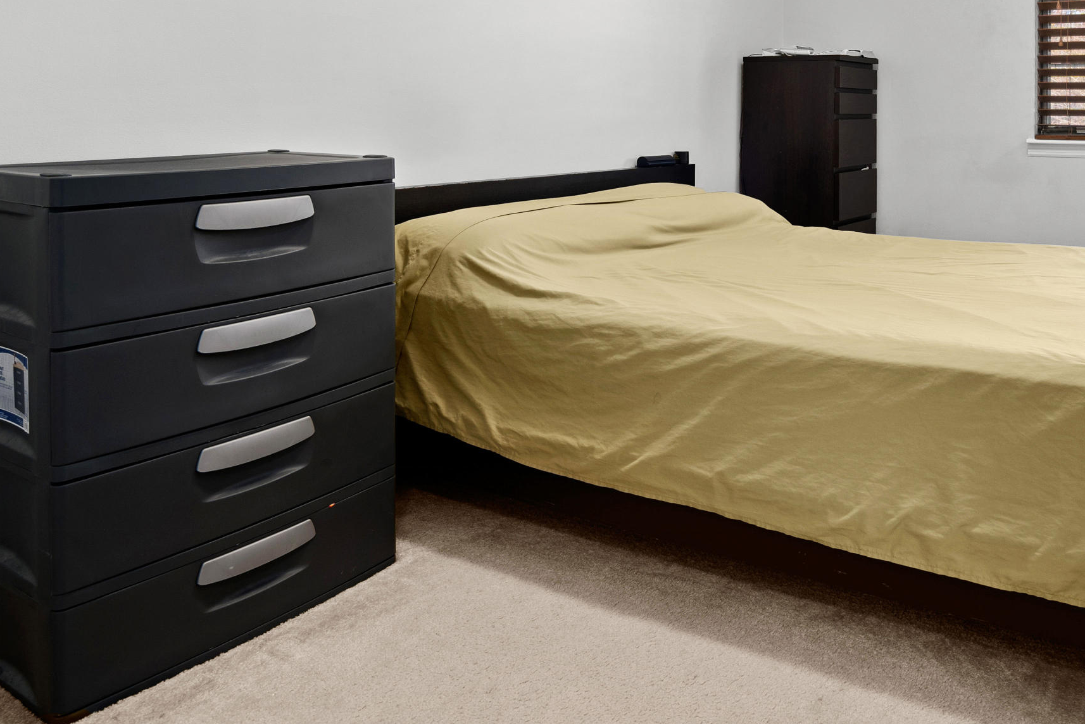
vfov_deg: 44.0
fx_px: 844
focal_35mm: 28
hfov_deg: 62.7
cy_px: 134
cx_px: 775
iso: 320
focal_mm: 16
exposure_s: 1.3
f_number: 8
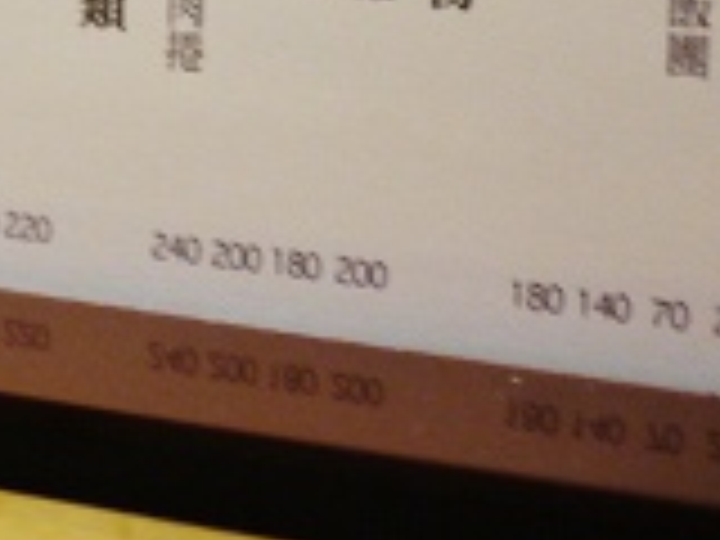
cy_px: -320
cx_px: -256
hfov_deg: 16.5
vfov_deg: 12.4
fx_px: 2330
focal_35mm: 112
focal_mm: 14
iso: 400
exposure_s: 1/6
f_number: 2.5
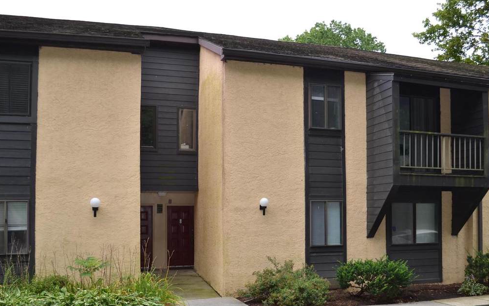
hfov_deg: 55.0
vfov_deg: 36.0
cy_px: 199
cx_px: 285
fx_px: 467
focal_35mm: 35
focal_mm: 18
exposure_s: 1/250
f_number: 4
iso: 140
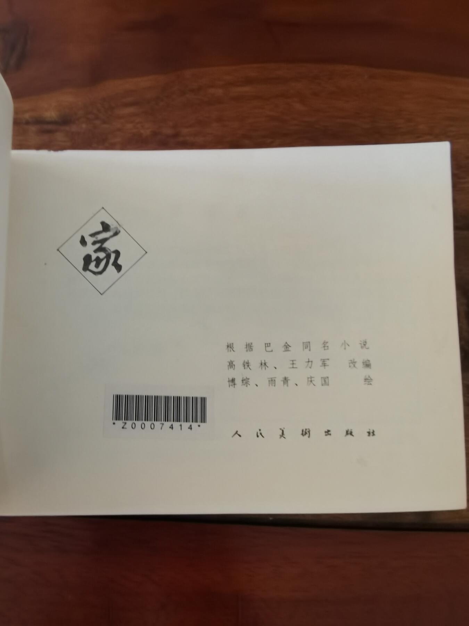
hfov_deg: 51.4
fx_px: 488
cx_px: 234
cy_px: 313
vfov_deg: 65.3
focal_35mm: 27
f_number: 2.2
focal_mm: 2.26
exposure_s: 1/20
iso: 640
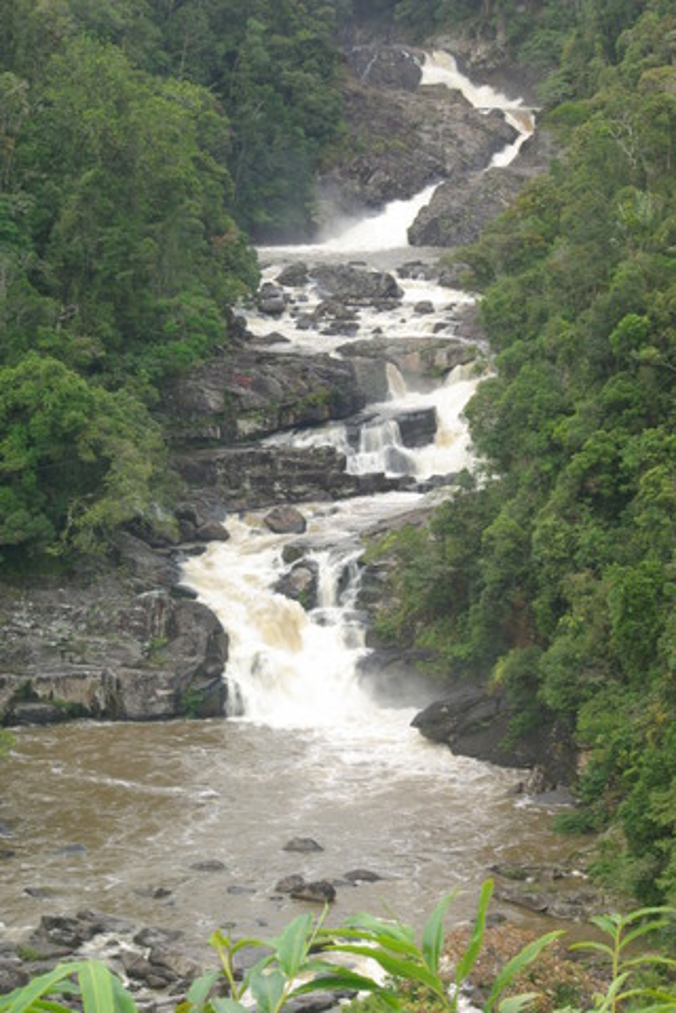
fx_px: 2957
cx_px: 338
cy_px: 506
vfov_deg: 19.5
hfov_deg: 13.0
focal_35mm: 105
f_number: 22
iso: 100
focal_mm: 70
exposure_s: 1/10
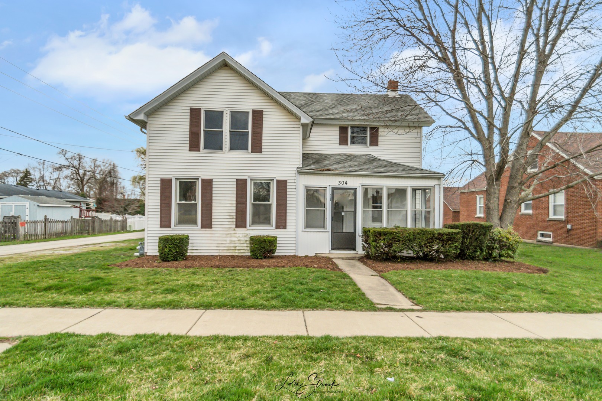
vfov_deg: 73.7
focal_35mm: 16
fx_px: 268
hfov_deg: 96.7
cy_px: 200
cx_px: 301
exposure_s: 1/2000
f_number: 8
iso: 400
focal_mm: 11
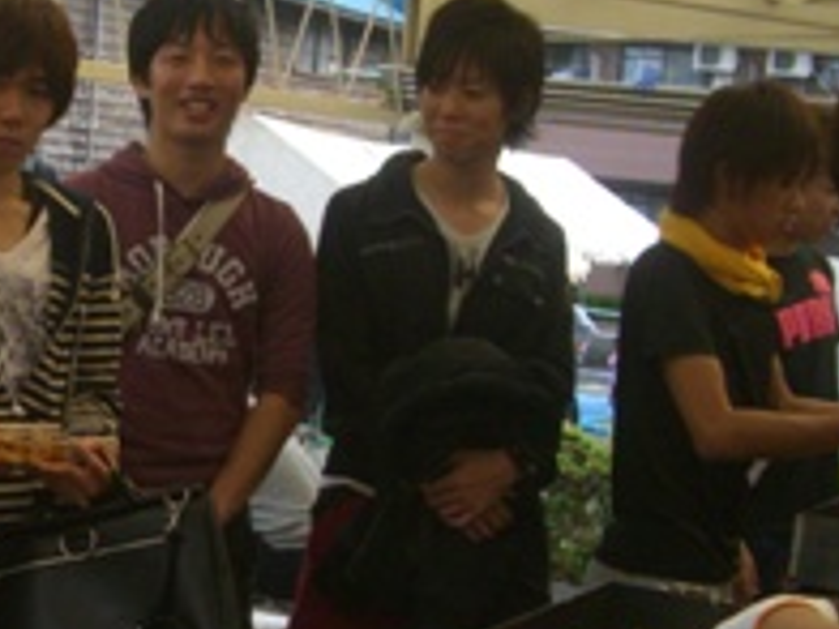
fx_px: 2109
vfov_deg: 16.9
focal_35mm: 87
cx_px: 9
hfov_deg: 21.7
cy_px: 445
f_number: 2.8
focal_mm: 7.9
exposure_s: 1/640
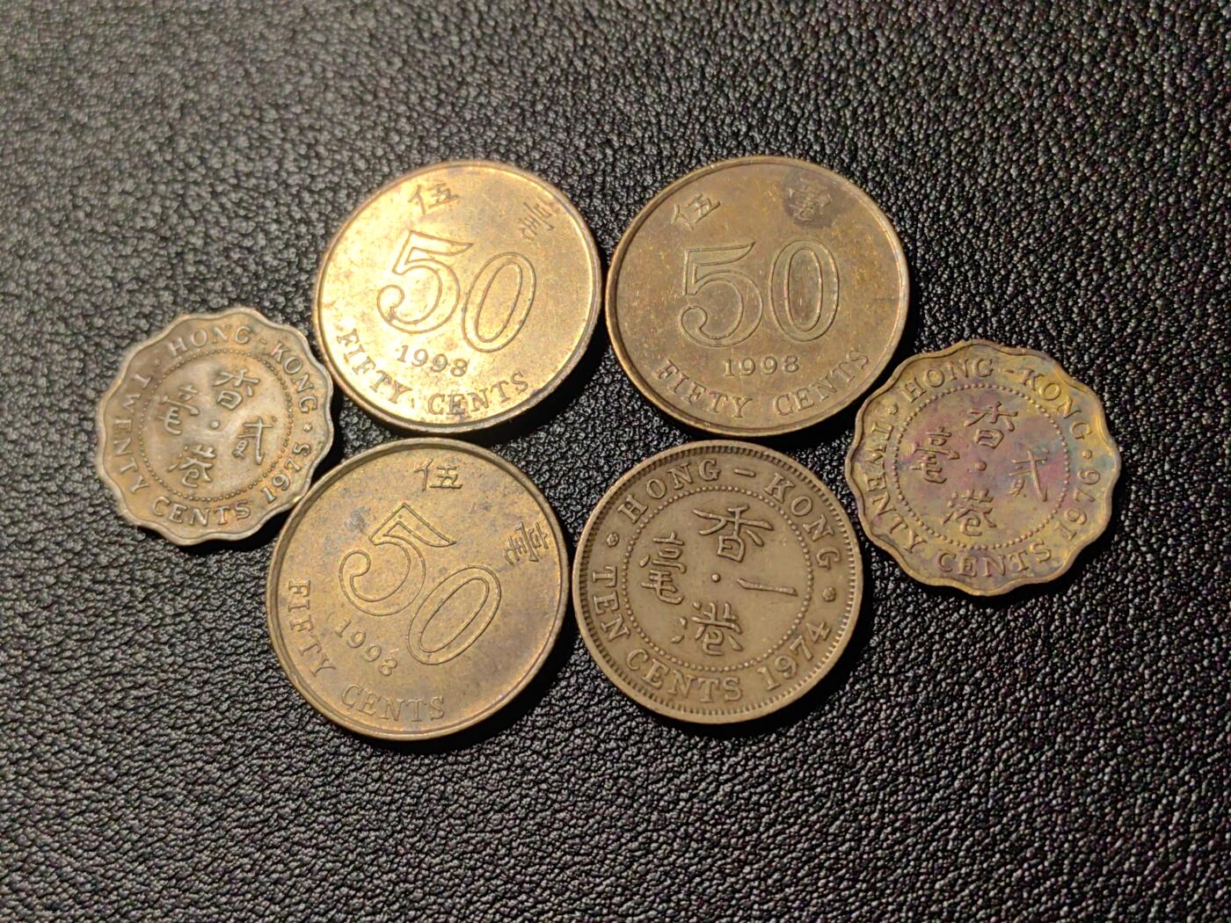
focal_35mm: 46
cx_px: 616
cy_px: 462
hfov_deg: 41.2
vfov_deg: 31.5
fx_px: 1636
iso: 50
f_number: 2
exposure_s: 1/284
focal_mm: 5.75
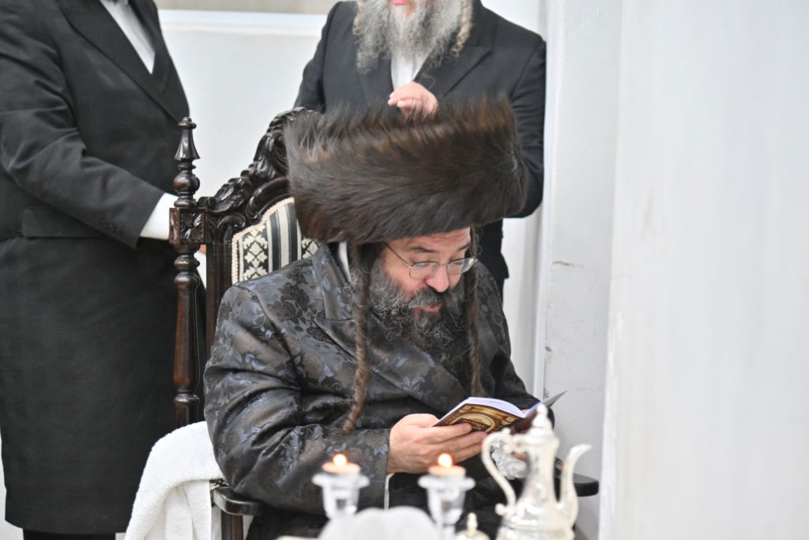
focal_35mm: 105
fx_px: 2360
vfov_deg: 13.0
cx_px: 404
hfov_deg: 19.5
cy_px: 270
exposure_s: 1/160
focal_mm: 105
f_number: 4
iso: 1600
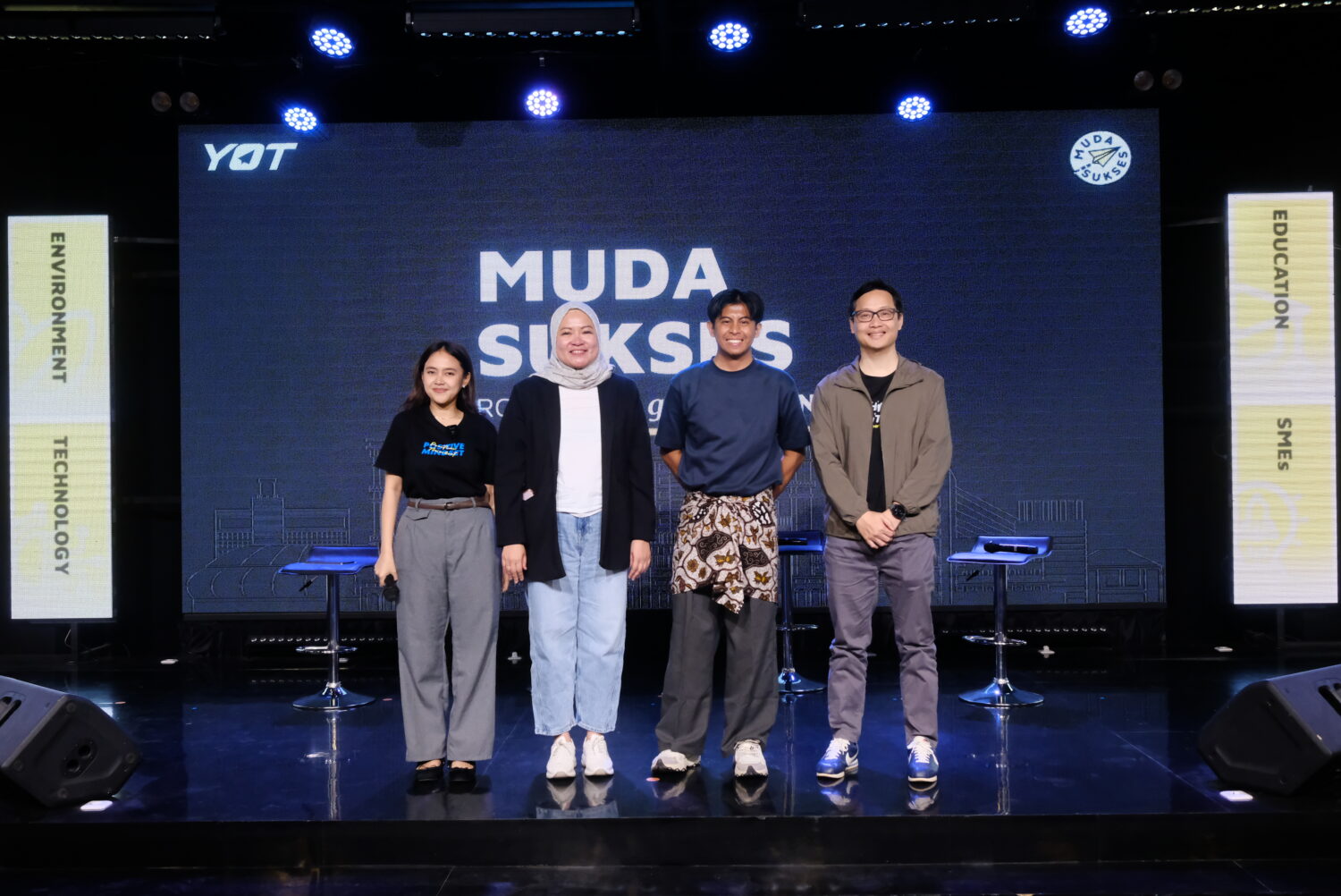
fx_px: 1304
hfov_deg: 54.4
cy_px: 448
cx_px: 670
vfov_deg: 37.9
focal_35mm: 35
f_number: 5
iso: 5000
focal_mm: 23
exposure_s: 1/180
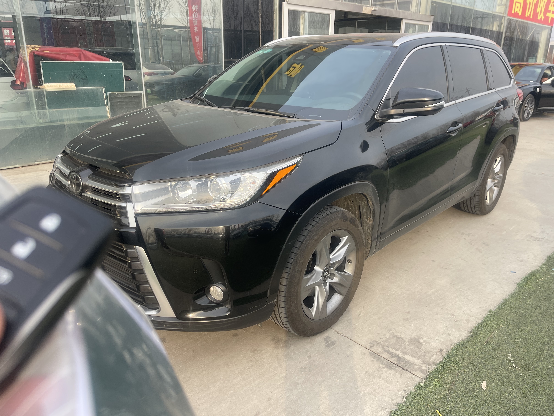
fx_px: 400
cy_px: 208
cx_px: 277
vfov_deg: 54.9
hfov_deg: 69.4
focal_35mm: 25
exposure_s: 1/584
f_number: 1.6
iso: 32
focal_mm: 5.1
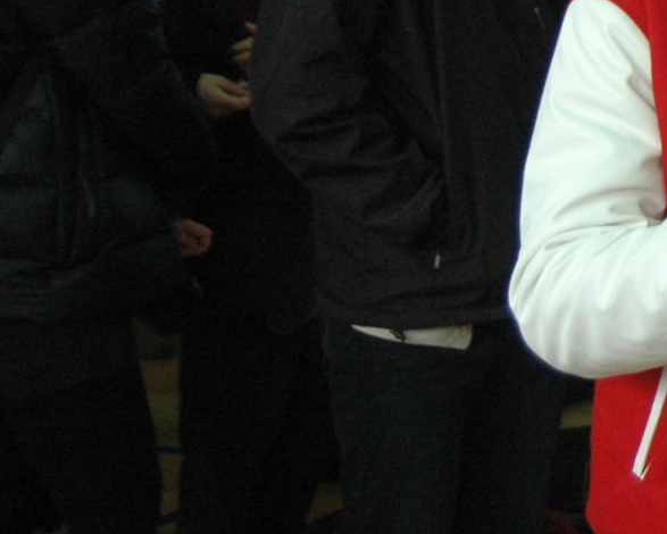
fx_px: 2330
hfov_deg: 14.1
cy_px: 126
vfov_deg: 13.0
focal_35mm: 118
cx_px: 1254
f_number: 2.8
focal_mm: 22
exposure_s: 1/500
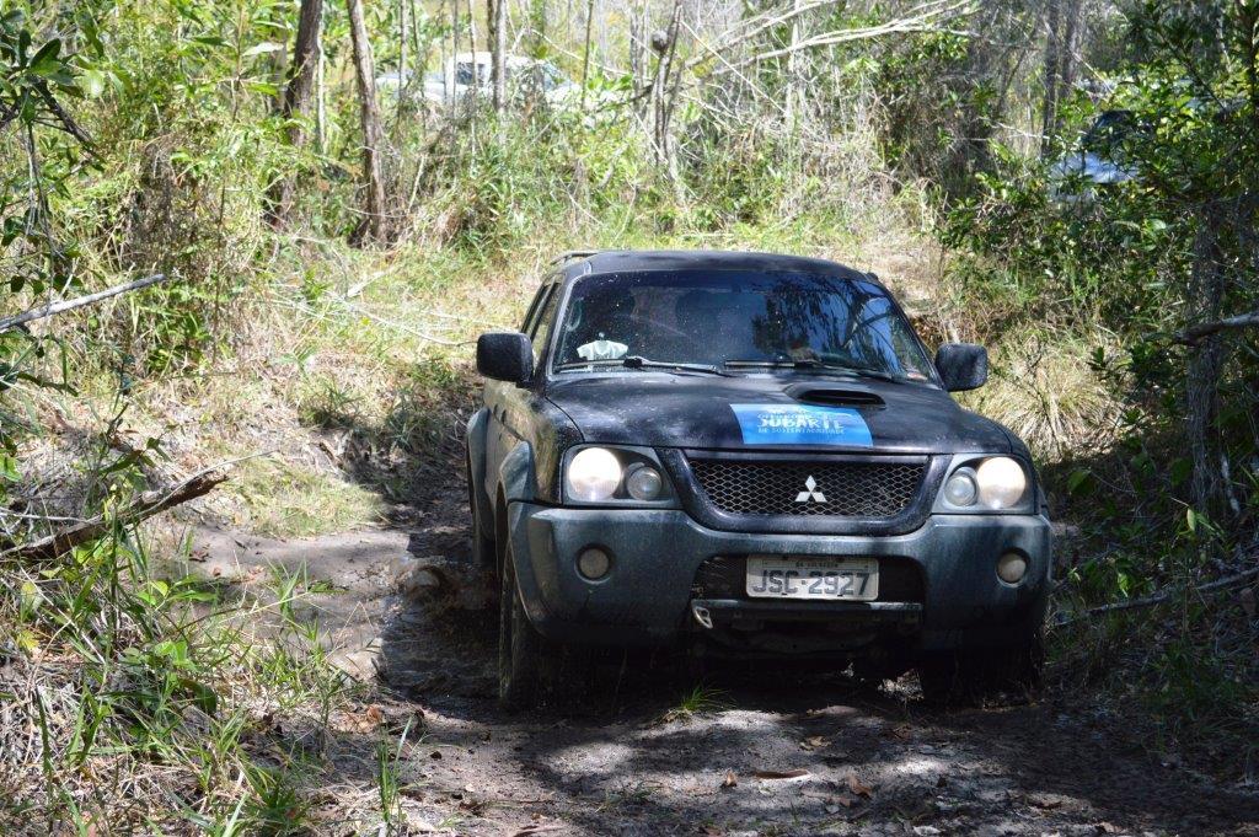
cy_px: 418
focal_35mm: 60
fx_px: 2097
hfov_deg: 33.4
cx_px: 630
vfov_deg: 22.6
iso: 900
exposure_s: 1/500
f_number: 5.3
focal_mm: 40
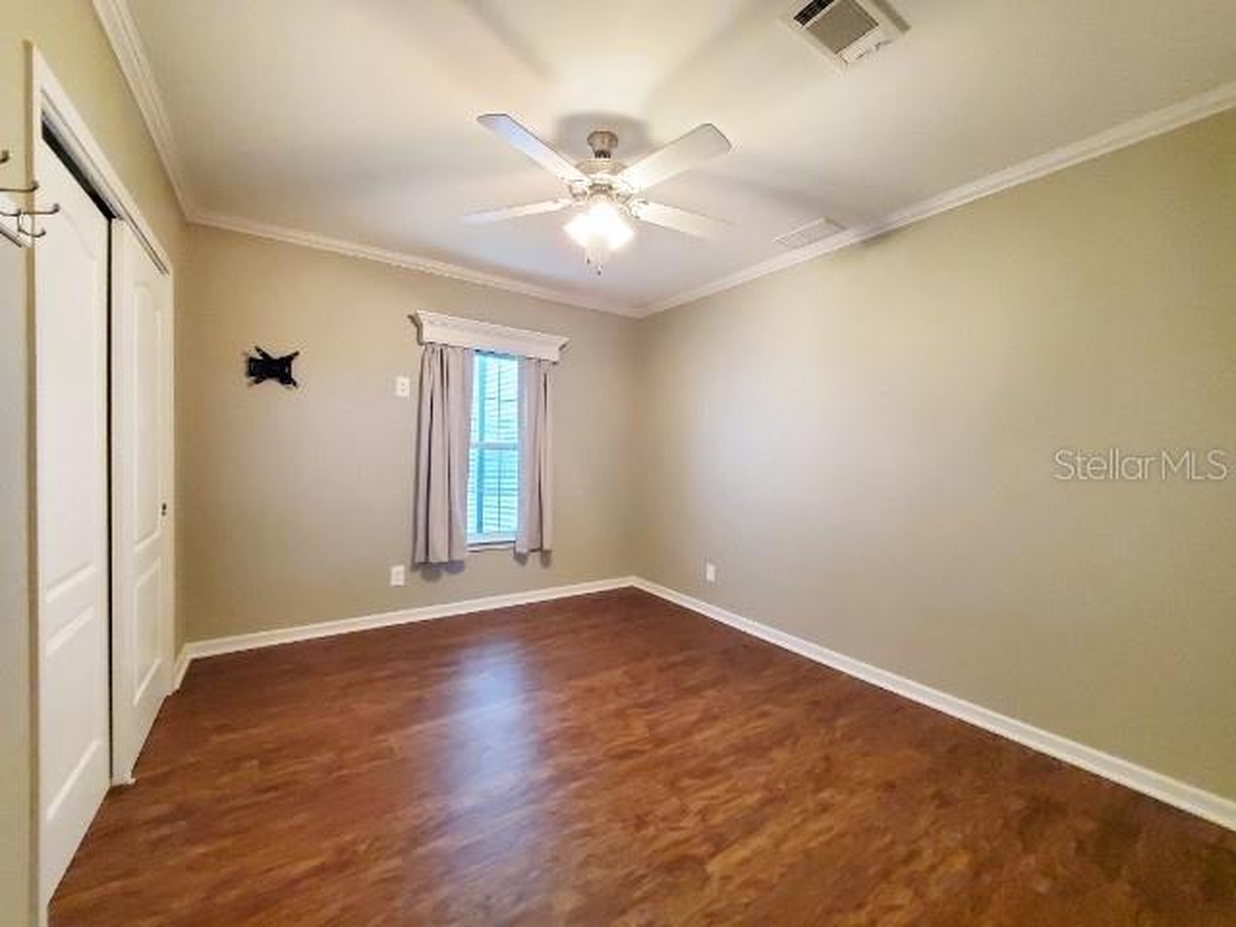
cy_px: 464
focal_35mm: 13
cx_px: 618
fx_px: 464
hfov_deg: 106.2
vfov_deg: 89.9
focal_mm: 1.8
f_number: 2.2
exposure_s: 1/30
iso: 400
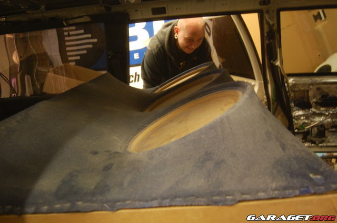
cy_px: 112
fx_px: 280
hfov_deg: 62.0
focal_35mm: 30
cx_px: 168
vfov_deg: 43.4
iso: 1100
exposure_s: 1/8
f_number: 3.8
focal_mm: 20
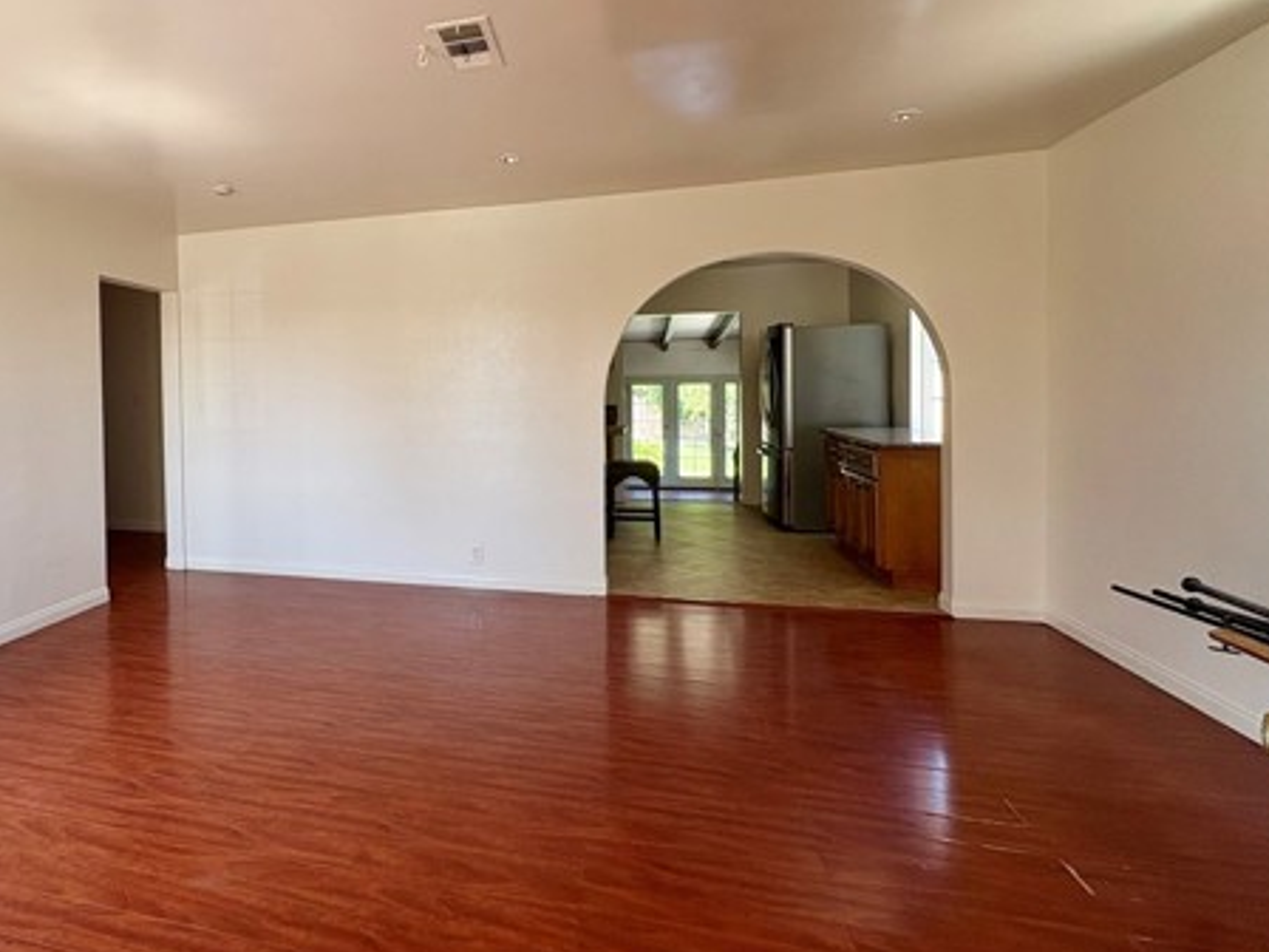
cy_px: 402
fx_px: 733
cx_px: 405
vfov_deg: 65.6
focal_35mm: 20
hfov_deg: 78.6
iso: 80
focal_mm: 2.22
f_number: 2.2
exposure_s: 1/99
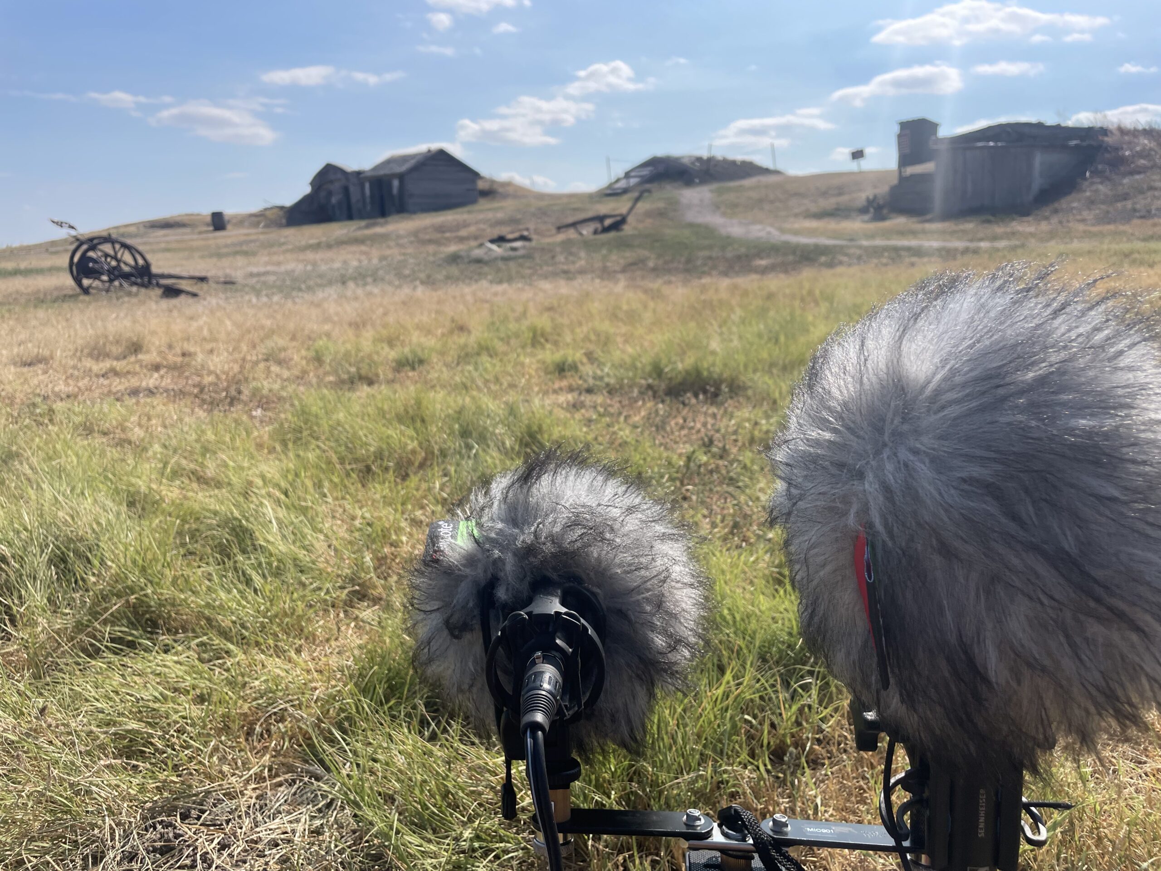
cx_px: 580
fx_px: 872
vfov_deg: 53.1
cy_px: 436
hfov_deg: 67.3
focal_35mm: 26
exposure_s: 1/4292
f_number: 1.6
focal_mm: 4.2
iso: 32
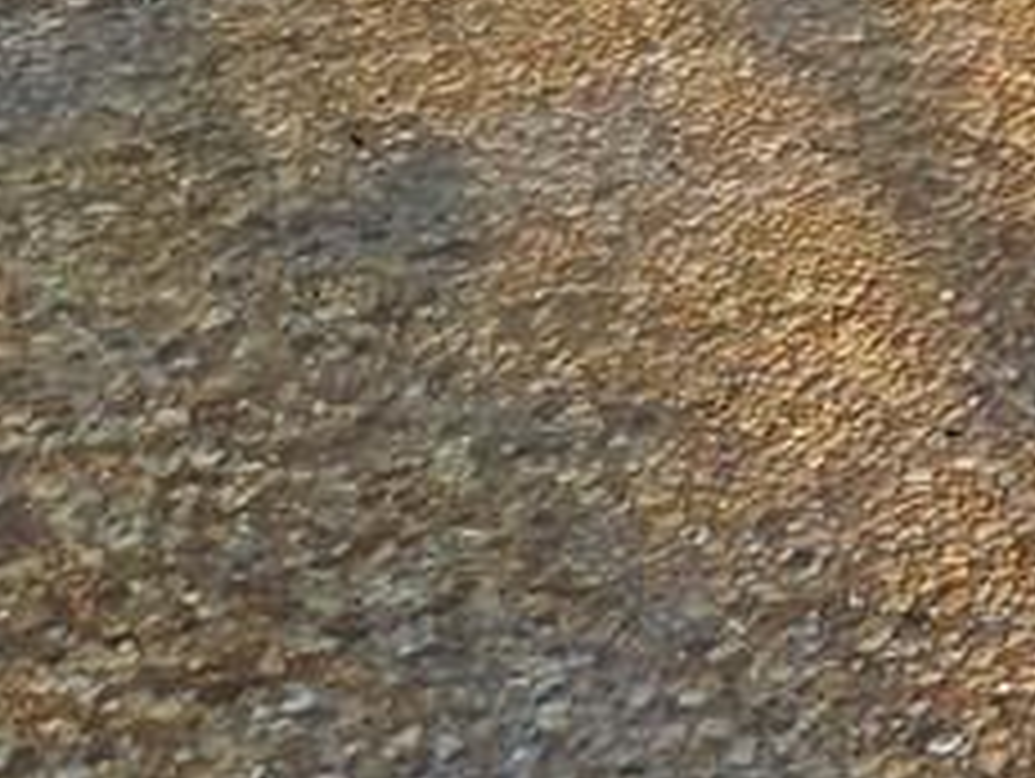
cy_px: -1219
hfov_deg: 10.0
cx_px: 2876
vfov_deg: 8.4
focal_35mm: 160
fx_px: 4789
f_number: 1.8
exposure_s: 1/912
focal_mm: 5.4
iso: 25
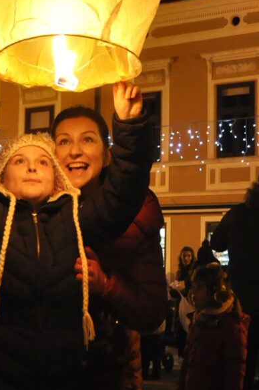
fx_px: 800
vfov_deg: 27.3
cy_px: 168
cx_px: 96
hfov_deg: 18.3
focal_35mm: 74
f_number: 3.5
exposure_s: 1/30
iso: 2000
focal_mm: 18
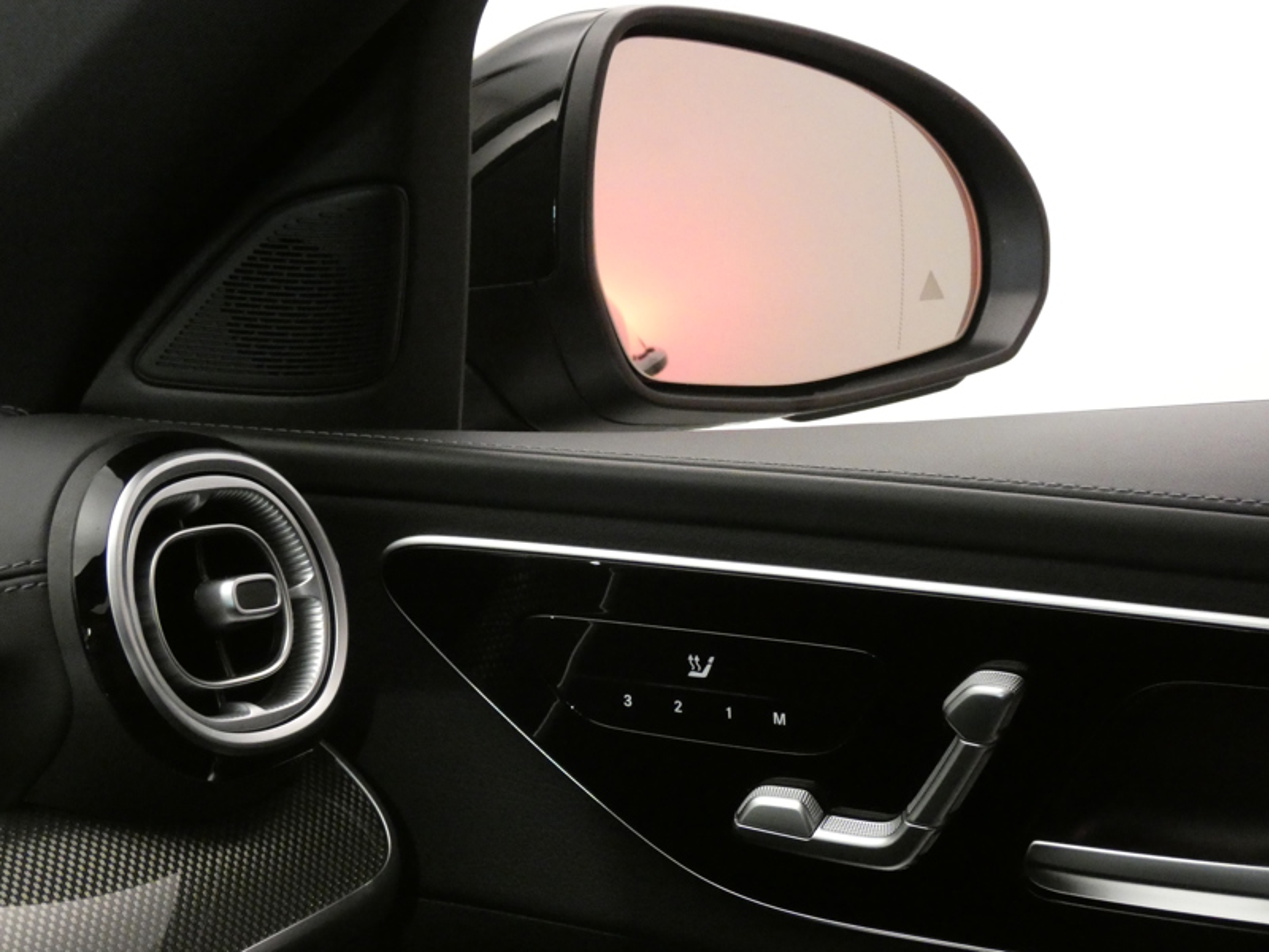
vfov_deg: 20.4
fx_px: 2639
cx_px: 634
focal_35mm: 72
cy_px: 476
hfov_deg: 27.0
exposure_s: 1/20
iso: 1600
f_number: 4.3
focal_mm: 12.9
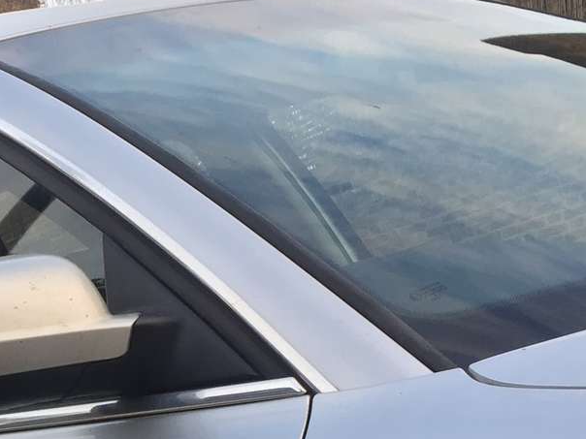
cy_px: 587
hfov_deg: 19.7
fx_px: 1625
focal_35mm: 96
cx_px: -41
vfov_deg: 14.7
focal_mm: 4.15
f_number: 2.2
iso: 40
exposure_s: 1/100
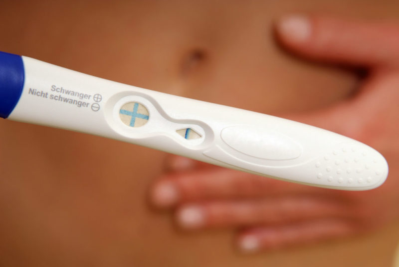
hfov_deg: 18.1
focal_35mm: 113
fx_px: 1254
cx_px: 200
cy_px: 134
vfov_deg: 12.2
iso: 200
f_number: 6.7
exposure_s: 1/180
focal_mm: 75
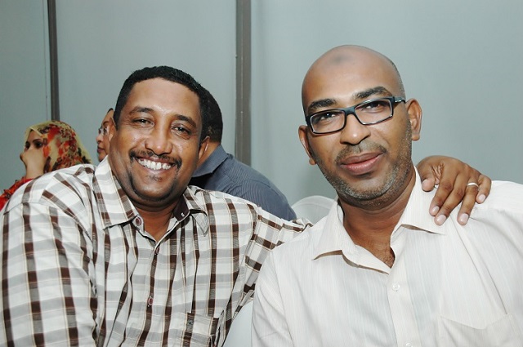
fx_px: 631
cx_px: 262
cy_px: 174
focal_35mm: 44
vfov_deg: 30.8
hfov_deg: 45.0
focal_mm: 29
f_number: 4.8
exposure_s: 1/60
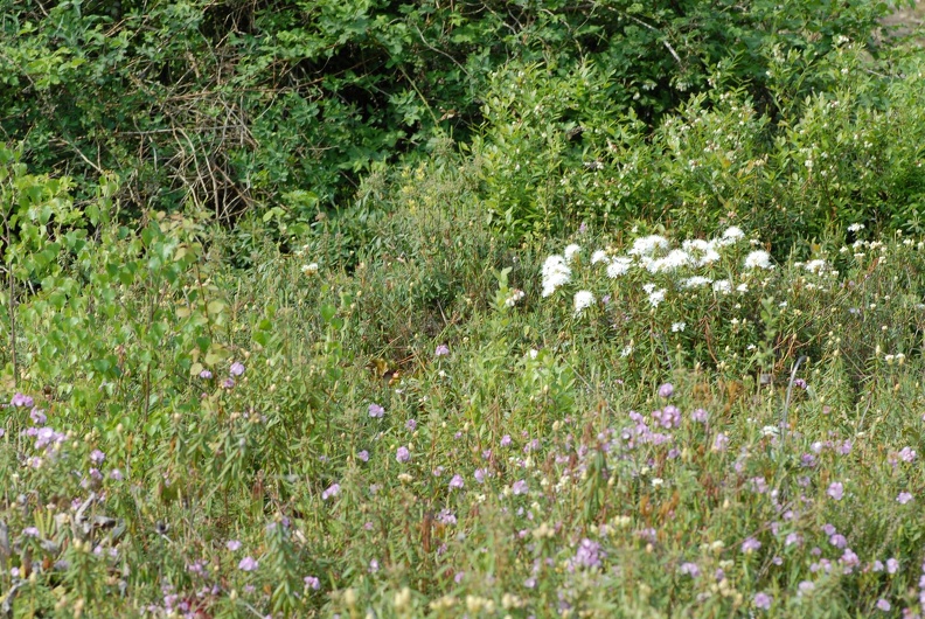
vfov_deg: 9.2
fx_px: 3858
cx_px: 462
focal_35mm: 150
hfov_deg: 13.7
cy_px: 310
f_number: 6.3
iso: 100
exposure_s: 1/180
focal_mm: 100
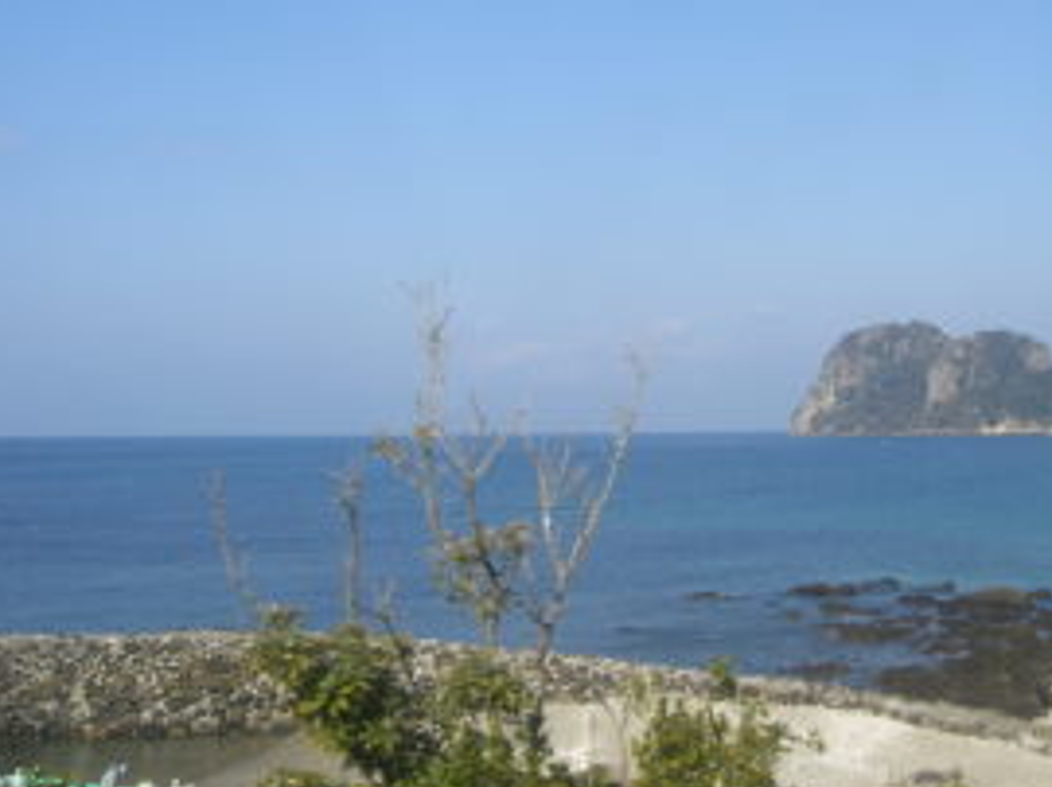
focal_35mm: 52
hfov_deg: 36.5
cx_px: 697
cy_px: 321
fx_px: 1579
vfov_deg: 27.9
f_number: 4.3
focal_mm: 6.2
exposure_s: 1/400
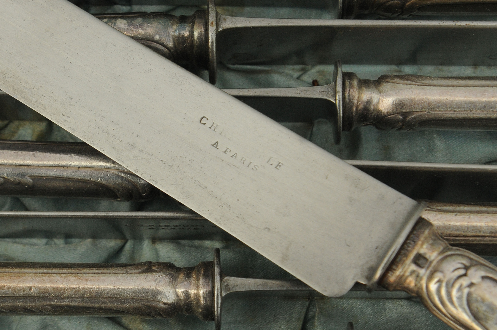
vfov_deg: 18.9
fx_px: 993
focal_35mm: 72
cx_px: 248
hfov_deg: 28.1
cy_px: 165
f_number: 7.1
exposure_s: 1/250
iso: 400
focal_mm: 48
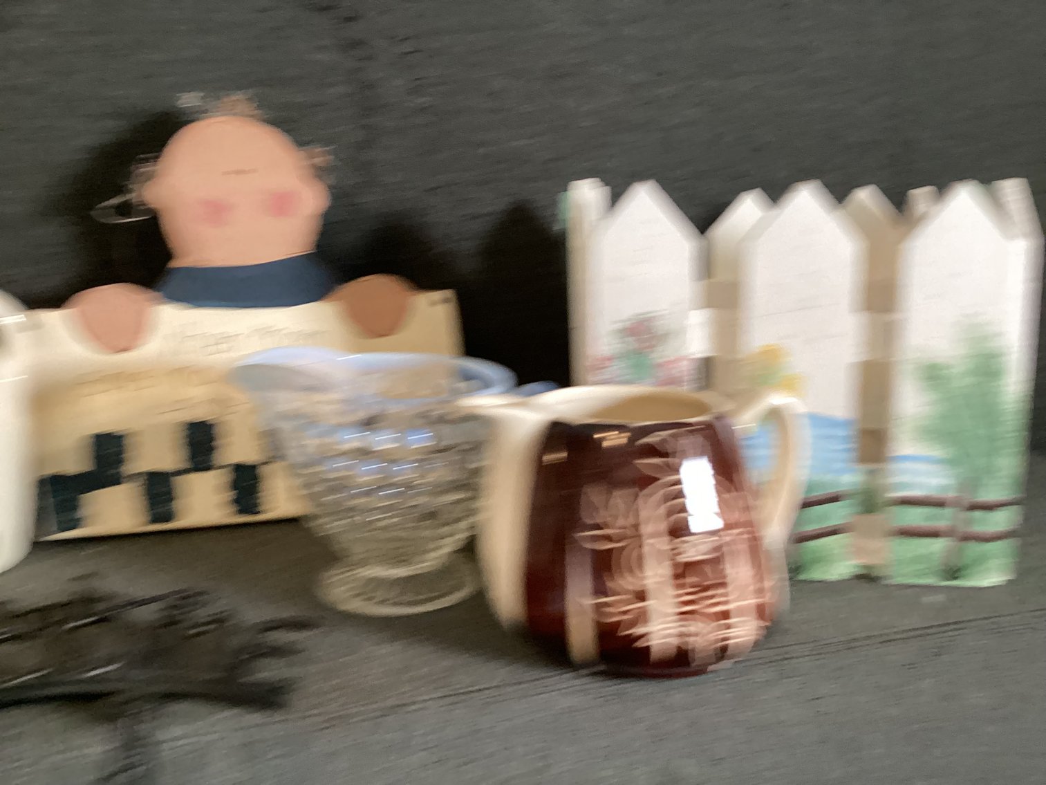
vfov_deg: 45.4
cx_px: 523
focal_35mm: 31
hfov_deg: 58.3
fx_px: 937
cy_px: 392
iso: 160
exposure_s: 1/50
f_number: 2.4
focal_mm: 3.3
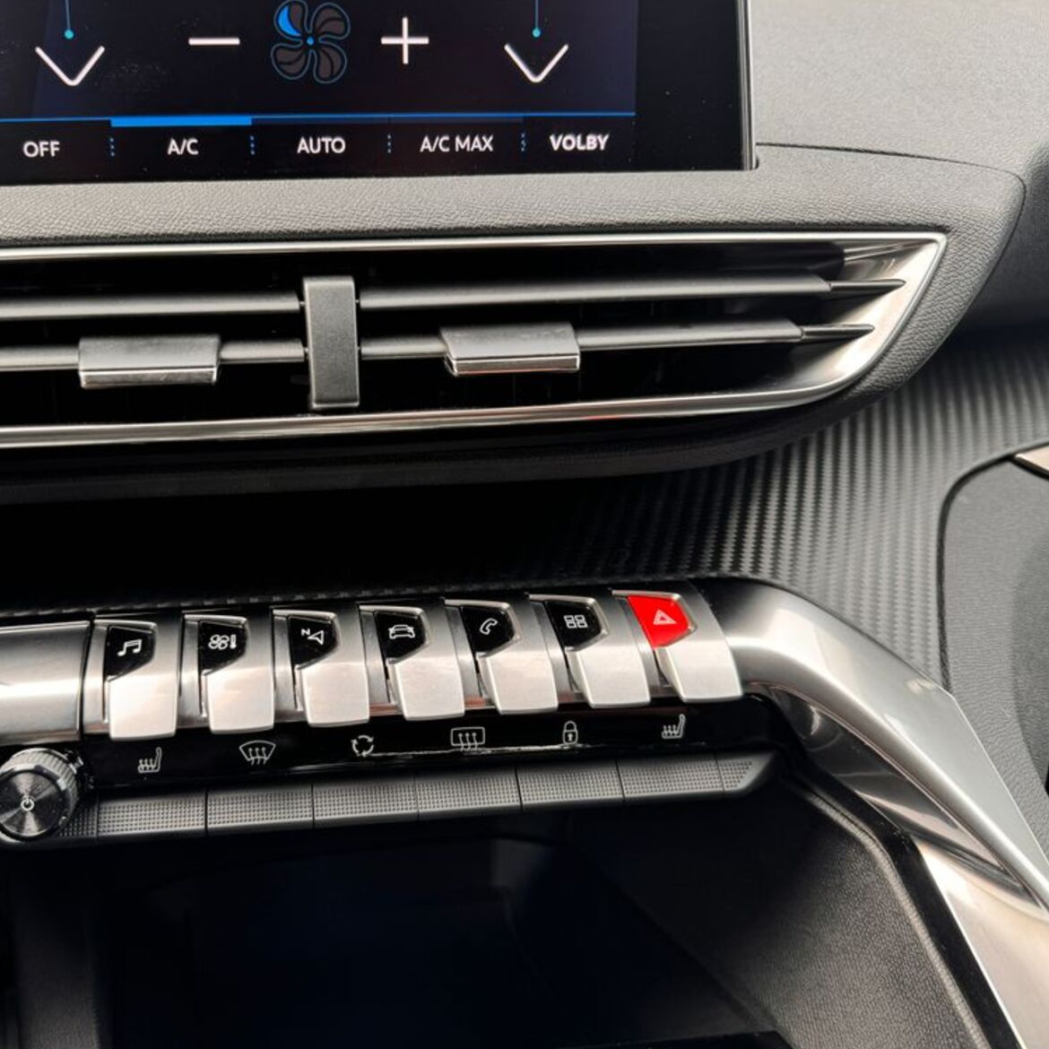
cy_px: 523
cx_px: 373
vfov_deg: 55.6
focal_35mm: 29
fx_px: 994
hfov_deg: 54.8
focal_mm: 6.76
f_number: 1.78
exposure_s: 1/121
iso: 64
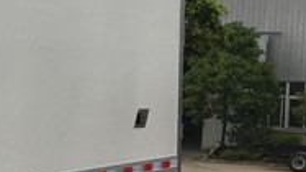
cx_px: -324
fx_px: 1184
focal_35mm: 146
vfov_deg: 8.3
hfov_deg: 12.7
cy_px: 161
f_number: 2.2
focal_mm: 4.15
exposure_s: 1/578
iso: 25
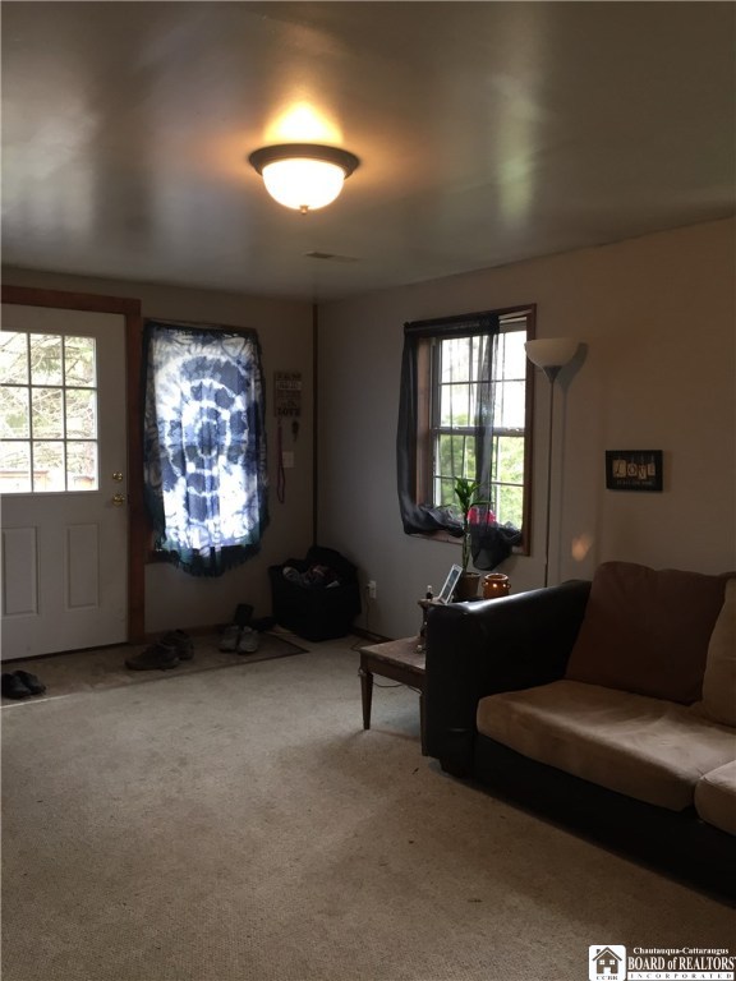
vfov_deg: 61.7
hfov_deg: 48.2
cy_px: 490
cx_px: 368
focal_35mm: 29
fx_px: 822
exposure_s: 1/30
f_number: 2.2
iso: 64
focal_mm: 4.15
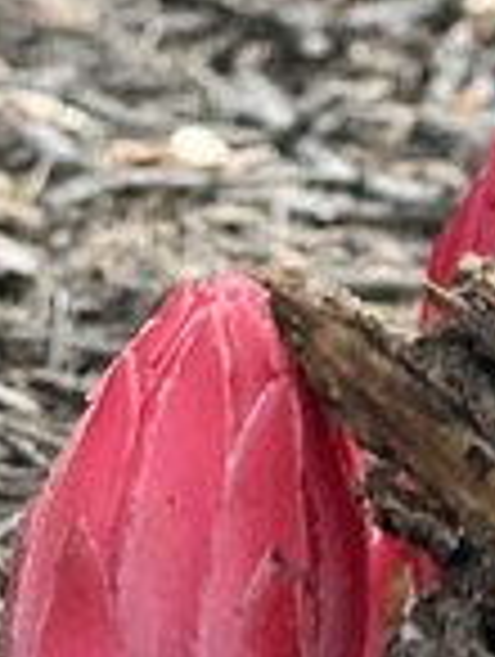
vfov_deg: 4.9
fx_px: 7604
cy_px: 864
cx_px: 261
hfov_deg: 3.7
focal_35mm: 400
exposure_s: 1/121
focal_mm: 9
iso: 125
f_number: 2.8
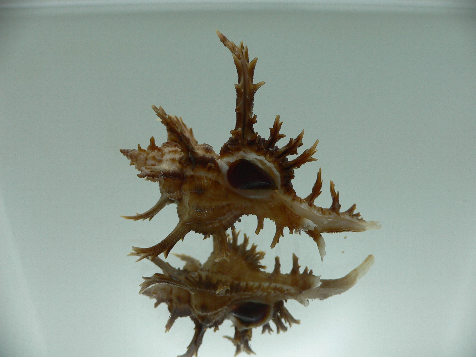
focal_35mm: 35
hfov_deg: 52.6
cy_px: 178
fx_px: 481
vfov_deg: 40.7
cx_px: 238
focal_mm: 4.6
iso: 80
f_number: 2.8
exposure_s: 1/100
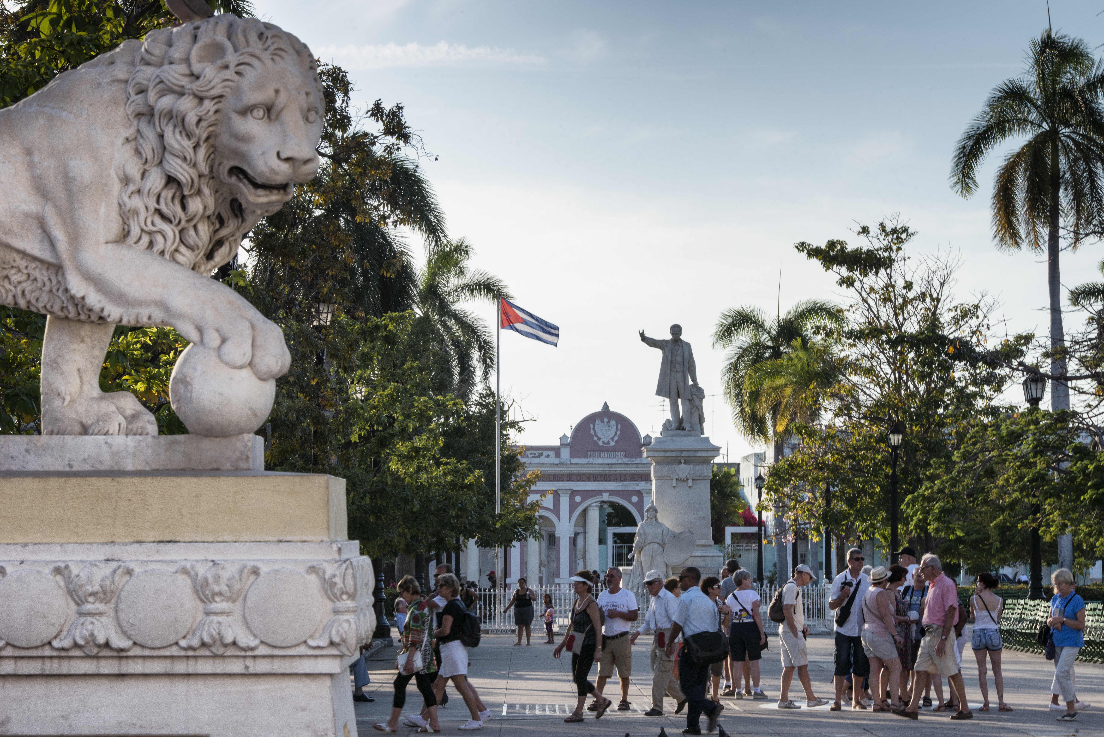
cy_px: 368
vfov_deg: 13.1
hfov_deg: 19.5
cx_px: 552
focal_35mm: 105
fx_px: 3221
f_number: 20
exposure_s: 1/60
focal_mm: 105
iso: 800
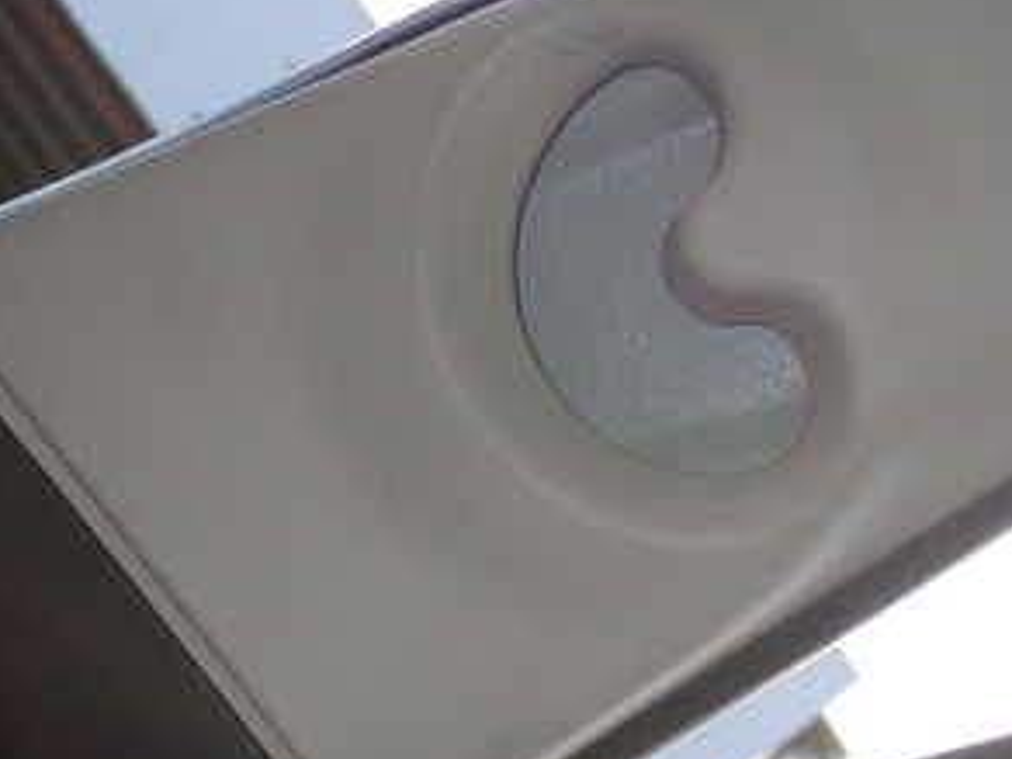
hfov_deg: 13.5
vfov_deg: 10.1
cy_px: 198
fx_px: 4268
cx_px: 693
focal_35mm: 146
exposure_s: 1/160
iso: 100
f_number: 3.9
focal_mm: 12.73
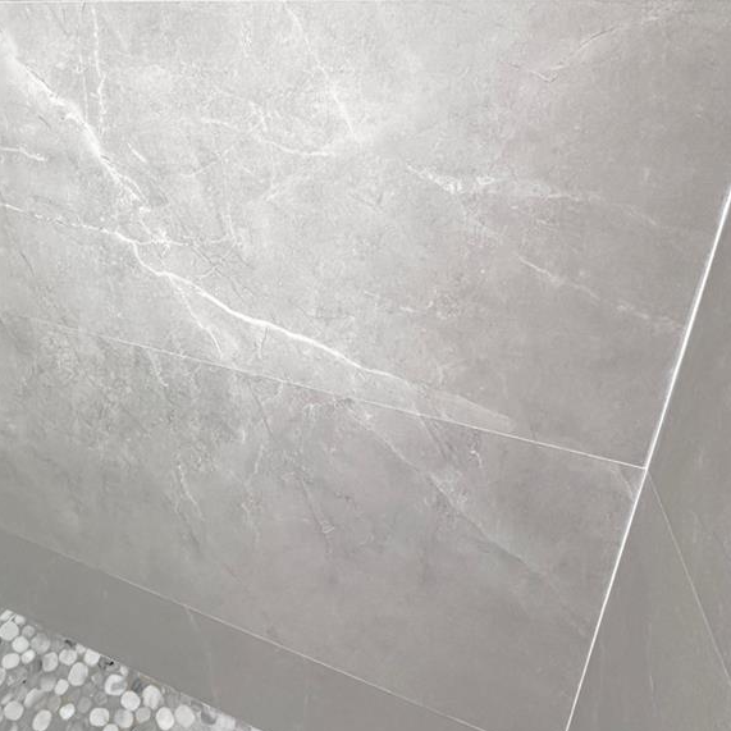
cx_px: 163
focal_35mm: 26
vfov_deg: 58.8
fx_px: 621
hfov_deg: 57.1
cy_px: 215
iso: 320
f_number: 2.2
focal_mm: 2.22
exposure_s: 1/120
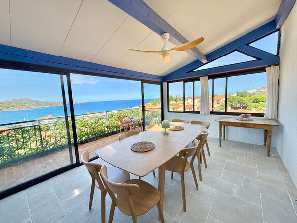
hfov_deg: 102.1
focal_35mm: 14
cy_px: 112
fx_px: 120
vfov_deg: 85.7
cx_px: 148
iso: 64
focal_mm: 2.22
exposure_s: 1/853
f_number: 2.2
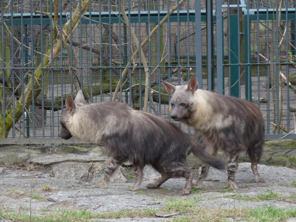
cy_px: 111
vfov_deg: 8.1
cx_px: 148
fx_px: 1573
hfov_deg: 10.7
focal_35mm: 184
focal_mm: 32.7
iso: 200
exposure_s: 1/200
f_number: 3.7
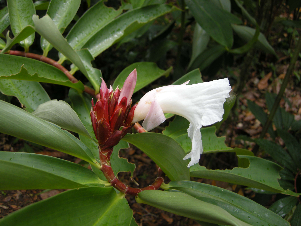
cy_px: 113
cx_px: 150
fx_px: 304
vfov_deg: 40.7
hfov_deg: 52.6
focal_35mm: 35
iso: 64
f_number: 3
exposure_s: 1/50.2
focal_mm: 7.5
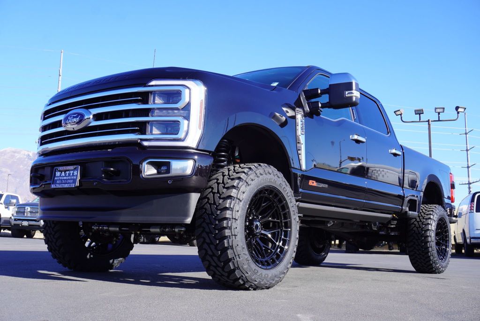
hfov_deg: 49.5
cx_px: 240
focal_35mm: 39
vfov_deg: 34.3
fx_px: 520
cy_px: 160
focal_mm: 26
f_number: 8
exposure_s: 1/100
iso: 100
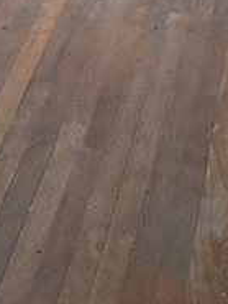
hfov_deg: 9.6
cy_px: -477
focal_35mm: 152
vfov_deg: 10.7
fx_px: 1333
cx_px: 302
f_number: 1.6
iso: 400
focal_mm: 5.96
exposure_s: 1/60
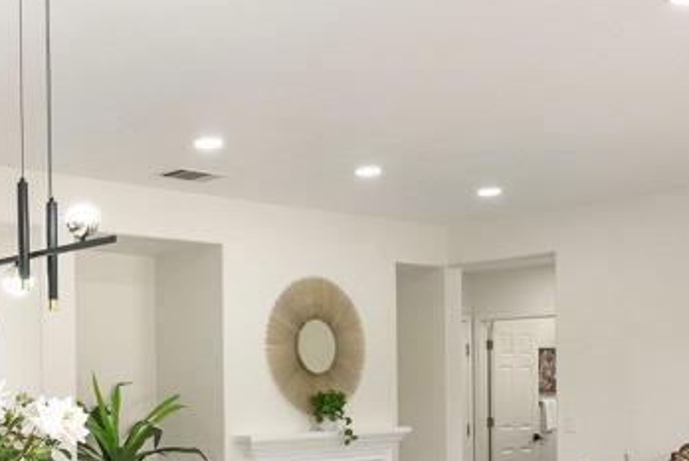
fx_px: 958
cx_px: 69
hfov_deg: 37.0
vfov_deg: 26.0
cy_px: 429
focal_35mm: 50
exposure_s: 1/80
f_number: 8
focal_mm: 17
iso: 640
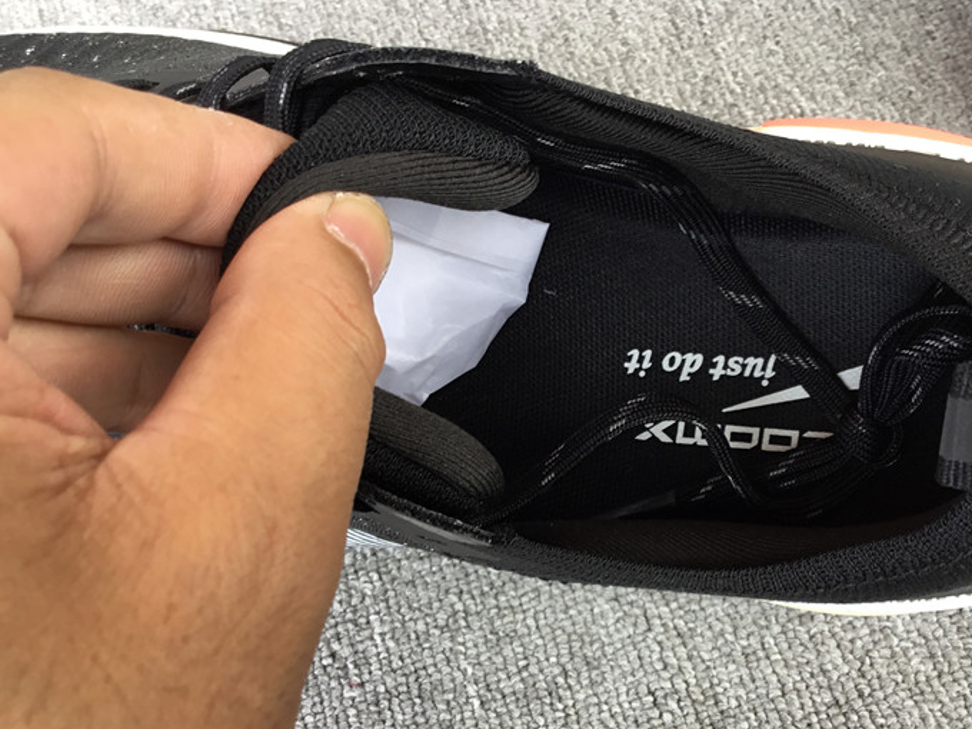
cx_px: 609
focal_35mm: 41
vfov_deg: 35.1
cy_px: 404
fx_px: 1151
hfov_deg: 45.4
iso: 25
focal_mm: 3.3
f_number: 2.4
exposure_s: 1/50
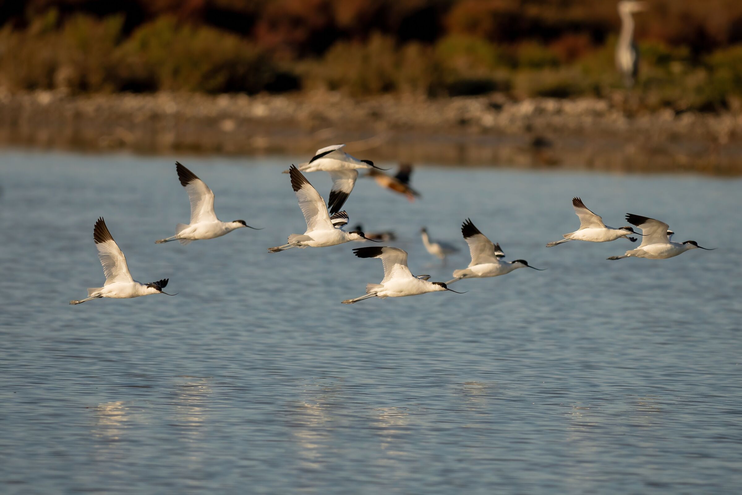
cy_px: 248
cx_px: 371
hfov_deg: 1.7
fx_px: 24731
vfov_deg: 1.1
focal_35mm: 1200
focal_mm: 800
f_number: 8
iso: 320
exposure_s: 1/2000
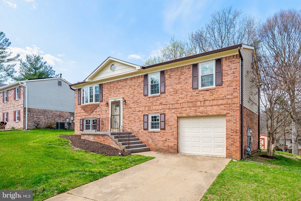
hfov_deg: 81.2
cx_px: 150
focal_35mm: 21
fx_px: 176
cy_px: 100
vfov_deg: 59.5
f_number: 8
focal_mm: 14
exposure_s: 1/1250
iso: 400
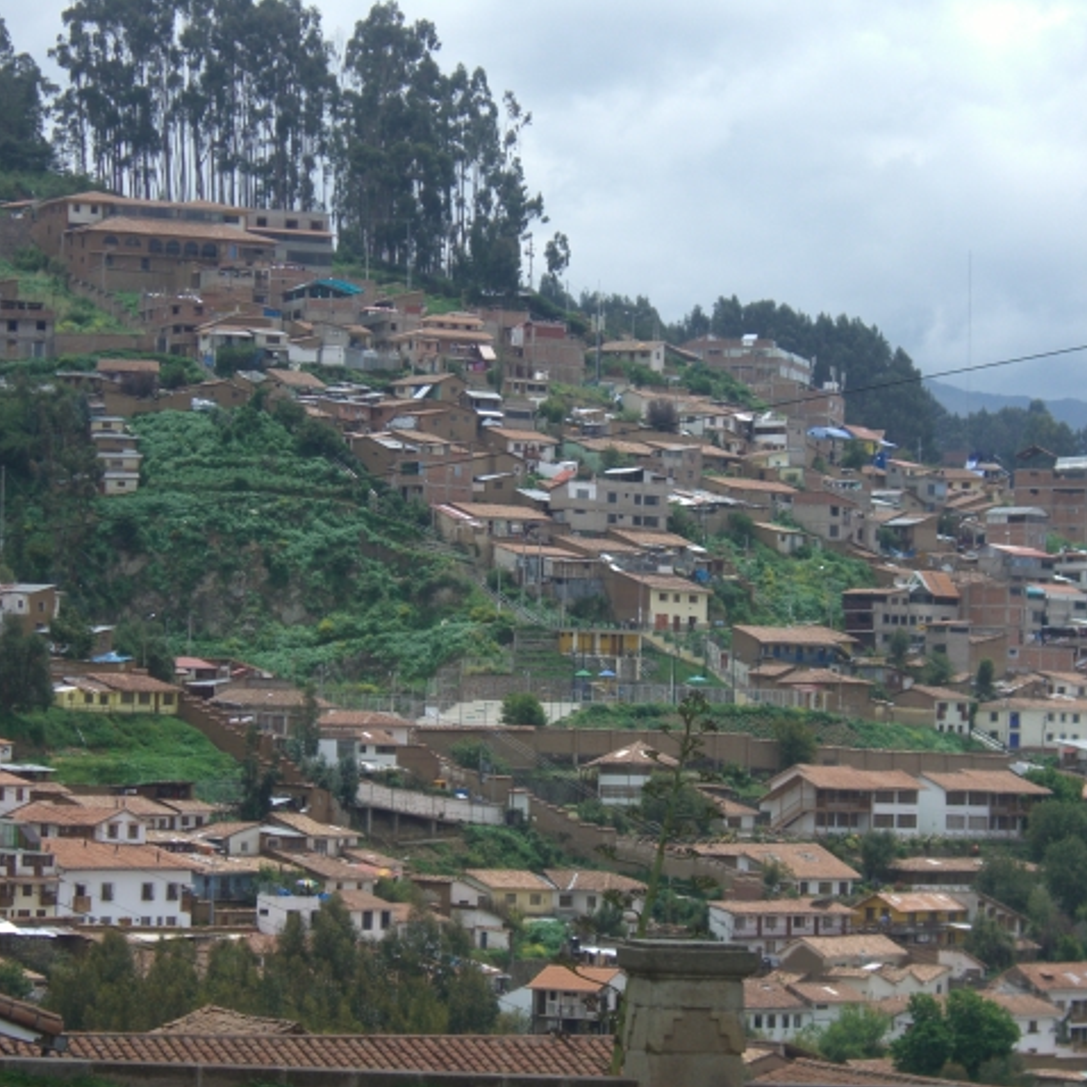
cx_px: 455
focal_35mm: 135
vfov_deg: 12.9
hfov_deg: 12.9
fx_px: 4796
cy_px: 544
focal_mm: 23.7
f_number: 5.4
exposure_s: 1/320
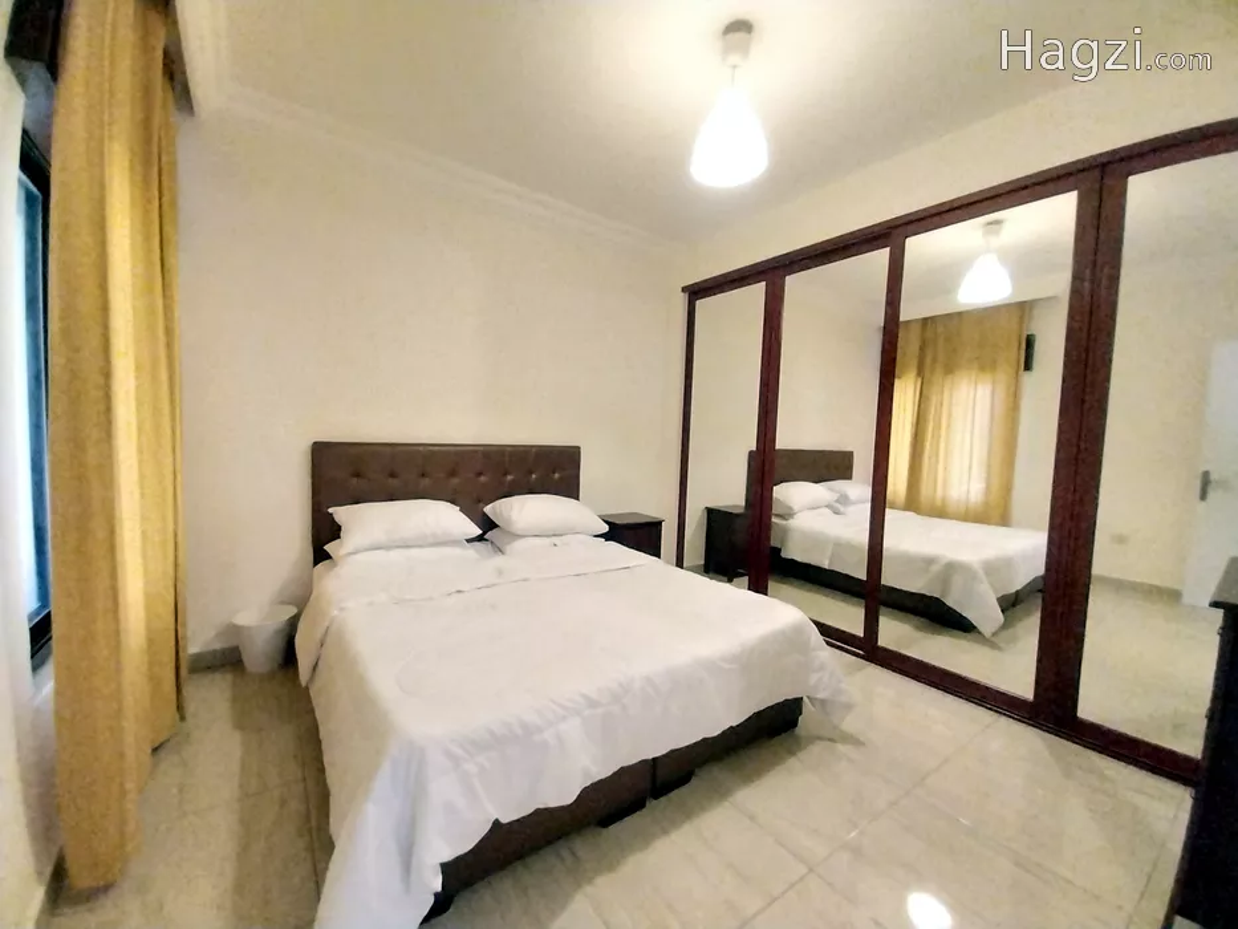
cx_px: 619
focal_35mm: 13
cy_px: 464
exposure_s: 1/14
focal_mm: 1.3
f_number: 2.2
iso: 500
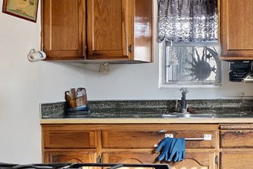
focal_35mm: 45
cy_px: 95
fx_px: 317
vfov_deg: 29.9
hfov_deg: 34.2
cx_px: 310
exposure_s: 1/13
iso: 320
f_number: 4
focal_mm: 10
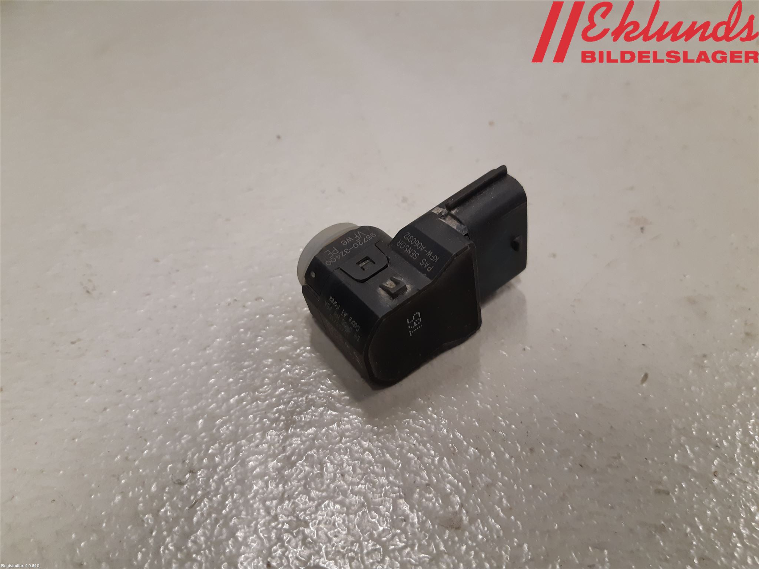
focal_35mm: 26
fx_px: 570
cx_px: 380
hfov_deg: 67.3
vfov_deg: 53.1
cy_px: 284
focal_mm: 3.93
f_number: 1.7
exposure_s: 1/50
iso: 160
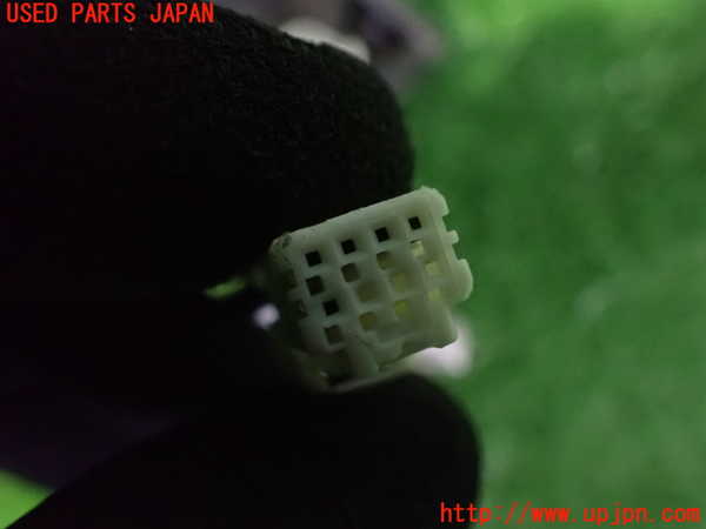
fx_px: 612
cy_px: 264
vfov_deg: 46.8
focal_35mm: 30
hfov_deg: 60.0
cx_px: 353
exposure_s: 1/25
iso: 1600
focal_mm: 5.4
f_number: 2.3
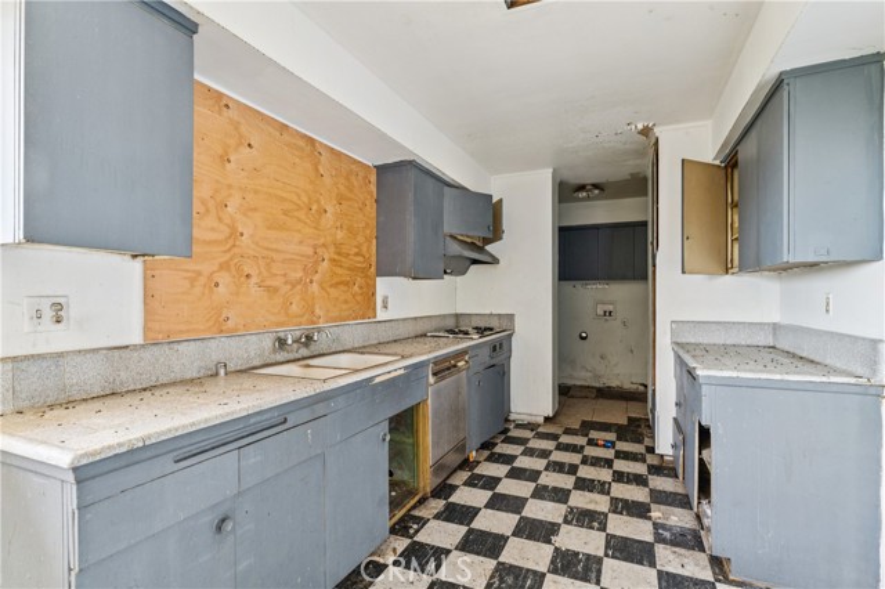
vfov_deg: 69.1
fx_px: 428
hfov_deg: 92.0
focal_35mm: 17
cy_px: 294
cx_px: 442
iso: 100
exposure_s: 2
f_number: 13
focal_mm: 17.4
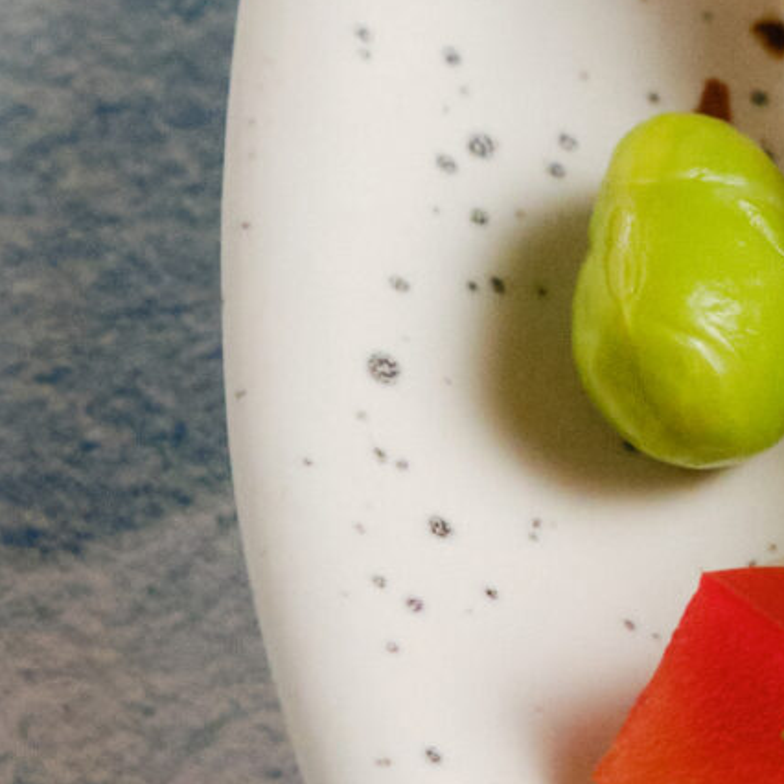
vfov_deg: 3.3
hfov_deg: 3.2
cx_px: 1721
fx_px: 13786
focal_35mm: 538
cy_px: -17
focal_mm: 60
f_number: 5.6
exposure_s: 1/60
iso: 3200
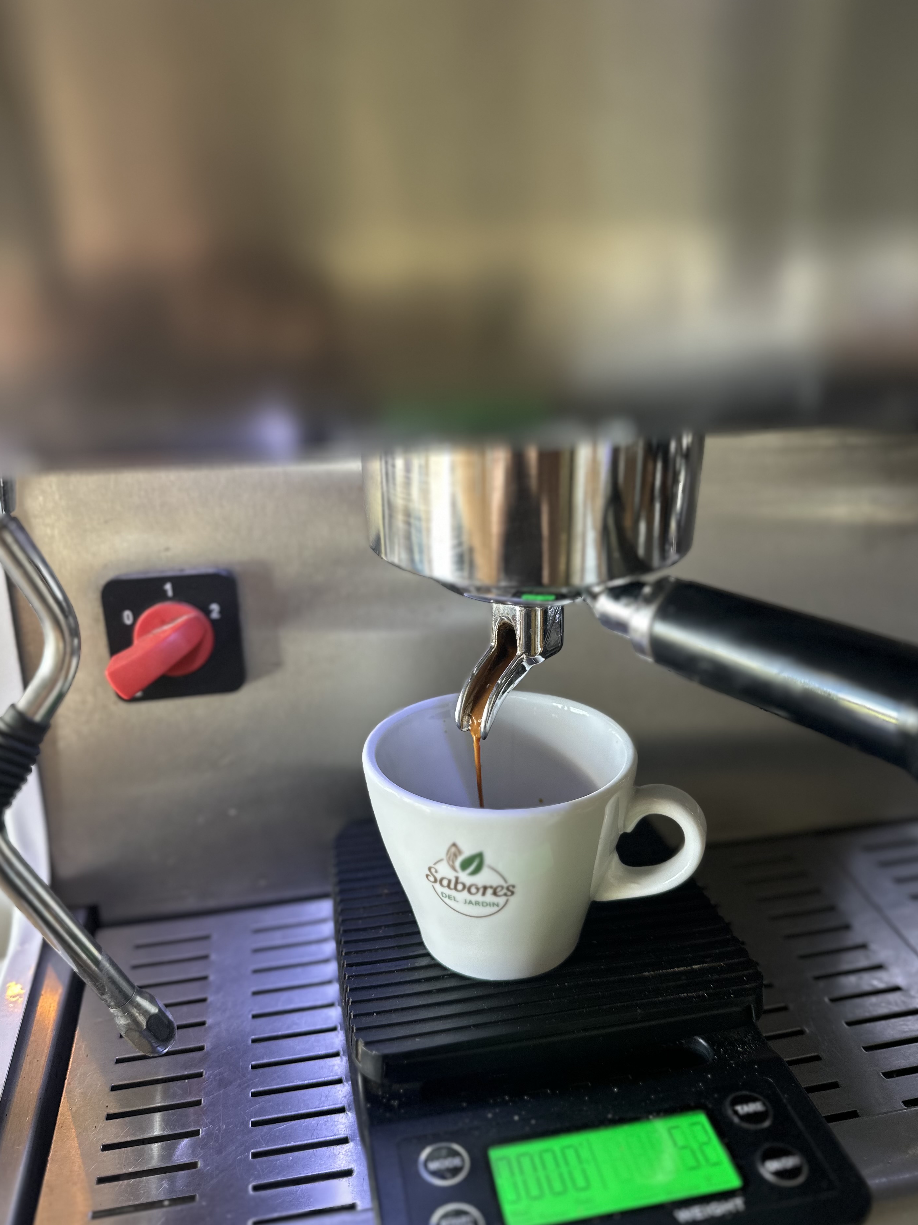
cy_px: 619
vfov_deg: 67.3
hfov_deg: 53.1
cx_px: 459
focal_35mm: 26
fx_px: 919
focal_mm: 6.86
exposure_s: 1/50
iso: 125
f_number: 1.78
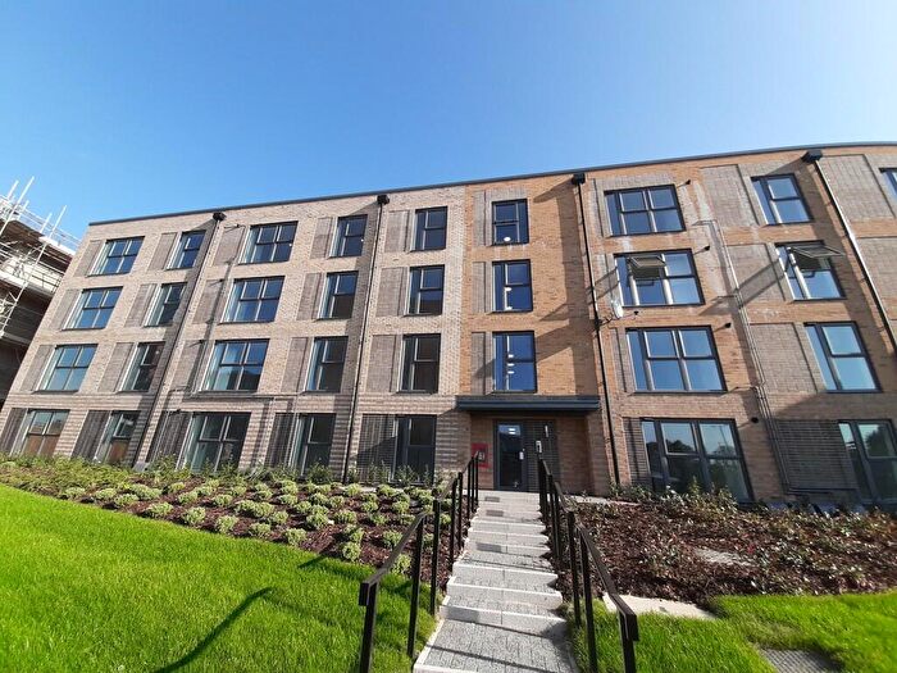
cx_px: 448
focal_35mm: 13
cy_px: 336
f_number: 2.2
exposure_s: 1/447
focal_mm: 1.42
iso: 40
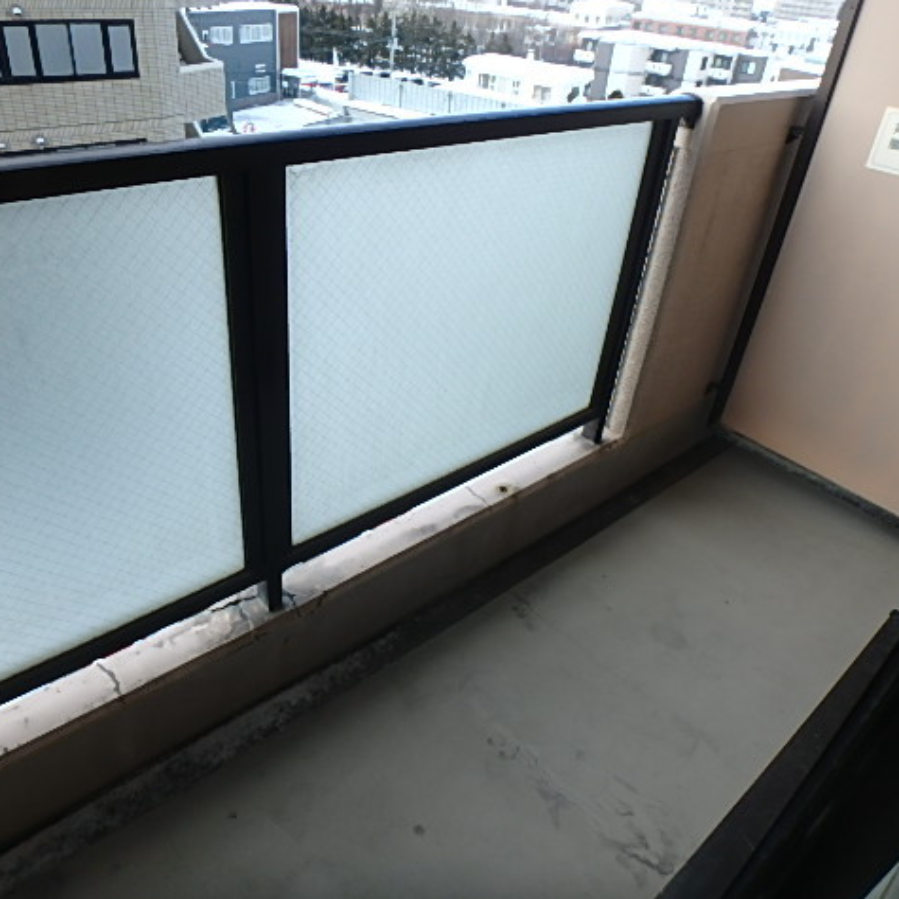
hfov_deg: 62.8
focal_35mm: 25
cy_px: 452
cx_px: 403
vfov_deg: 62.9
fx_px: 735
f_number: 3.5
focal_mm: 3.7
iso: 125
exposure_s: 1/200
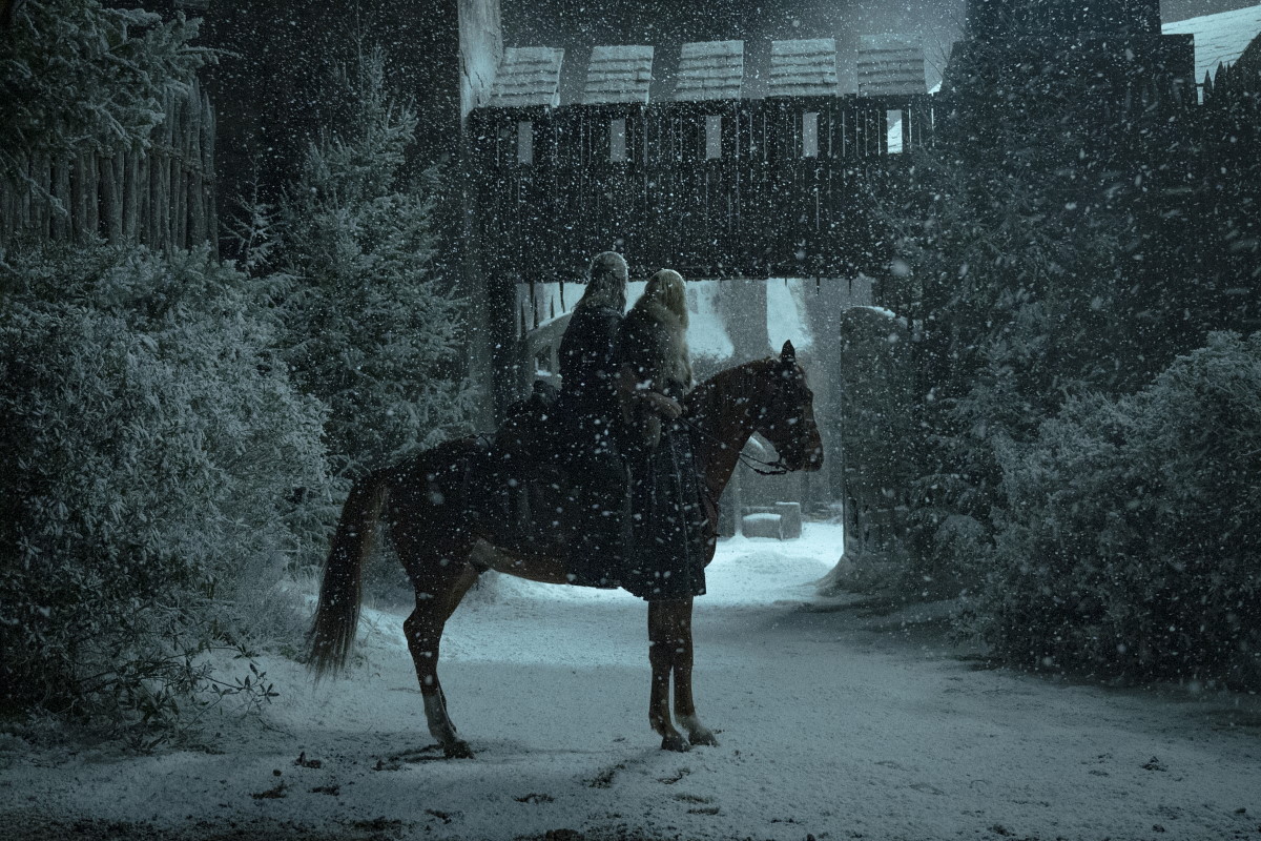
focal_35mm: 48
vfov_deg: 28.1
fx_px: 1681
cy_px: 420
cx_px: 630
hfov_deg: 41.1
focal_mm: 32
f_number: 2.8
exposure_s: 1/160
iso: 6400
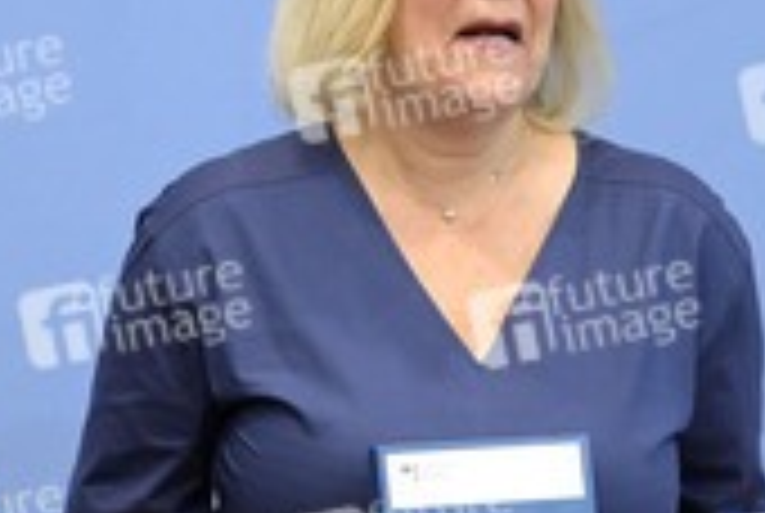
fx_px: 2703
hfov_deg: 15.8
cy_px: 202
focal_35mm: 127
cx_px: 16
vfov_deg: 10.8
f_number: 5
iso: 3200
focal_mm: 48
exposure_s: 1/500
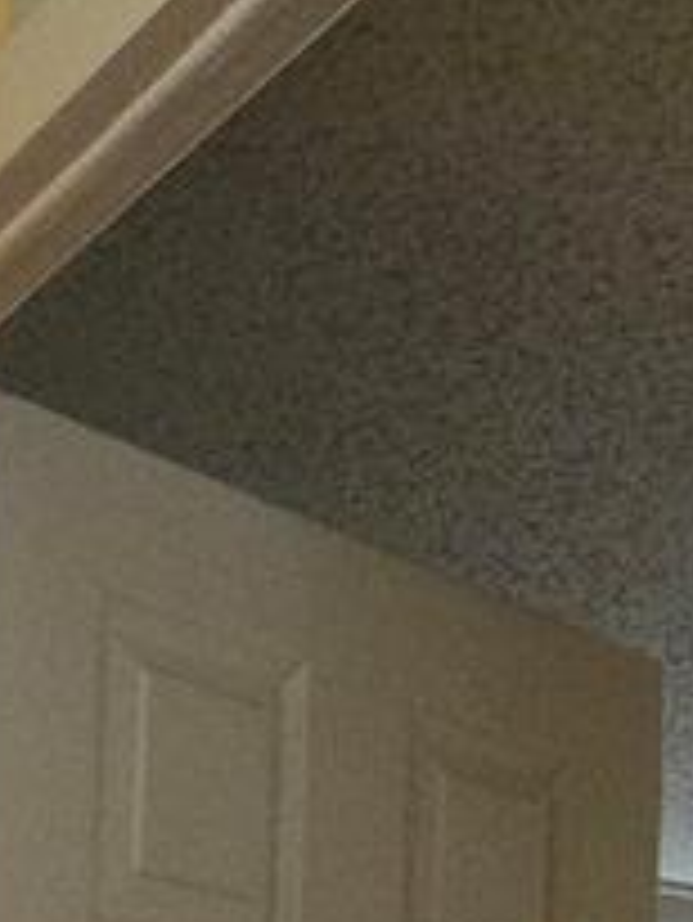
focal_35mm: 76
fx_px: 2027
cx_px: -554
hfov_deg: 16.3
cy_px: 1597
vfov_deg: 19.8
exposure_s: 1/60
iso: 320
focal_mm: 2.2
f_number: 2.2
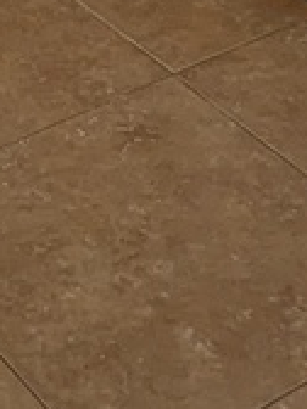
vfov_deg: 11.6
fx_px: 1620
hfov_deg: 10.7
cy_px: -606
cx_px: -54
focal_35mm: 137
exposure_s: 1/24
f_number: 2.2
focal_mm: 2.35
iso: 83
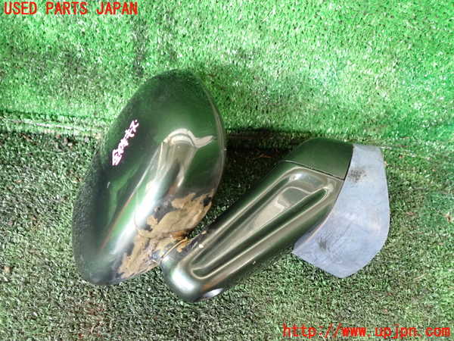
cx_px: 227
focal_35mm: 30
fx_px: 393
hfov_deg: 60.0
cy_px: 170
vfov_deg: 46.8
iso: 400
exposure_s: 1/30
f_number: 2.3
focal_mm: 5.4
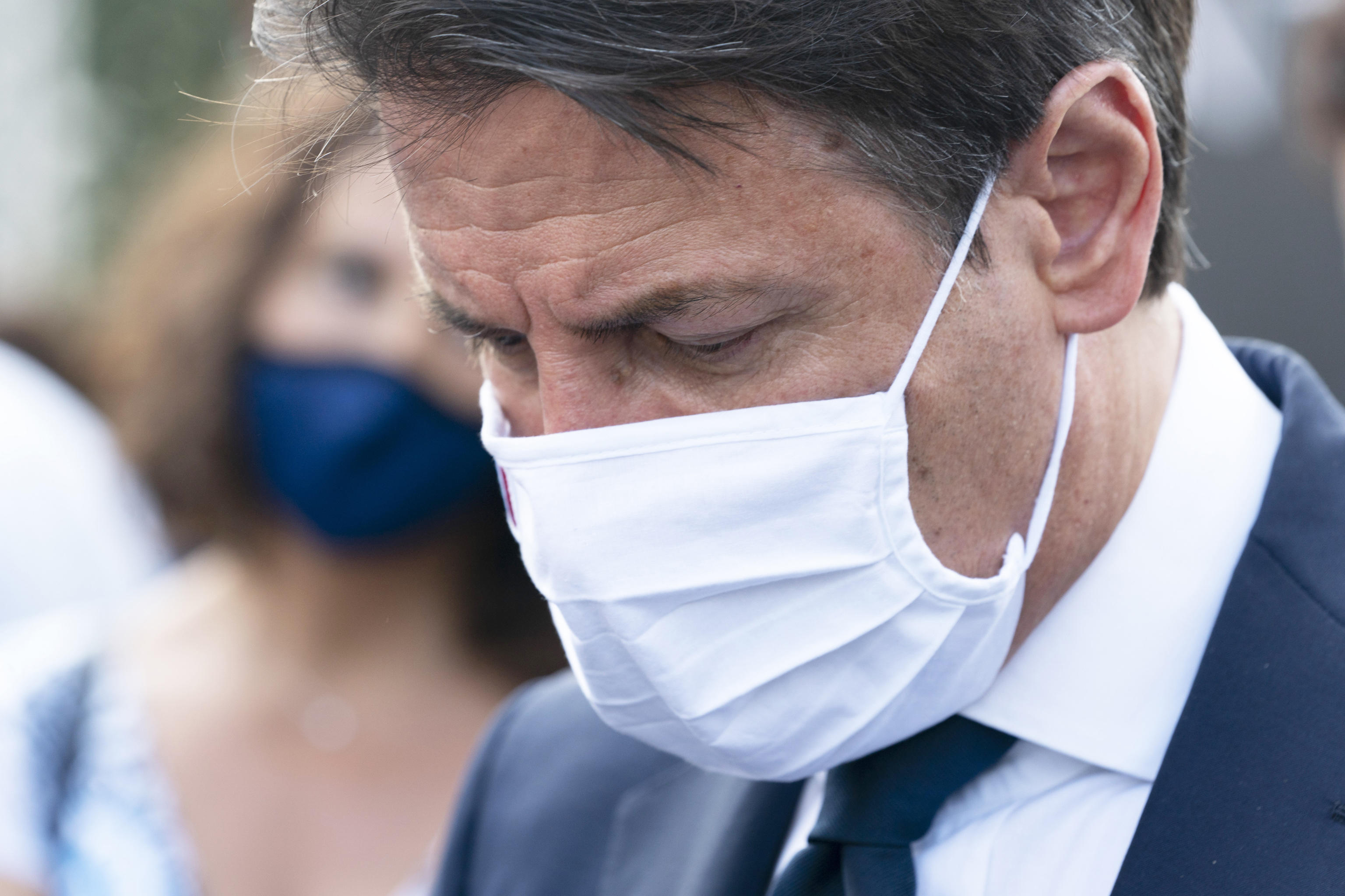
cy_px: 448
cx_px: 672
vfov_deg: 8.4
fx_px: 6127
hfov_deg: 12.5
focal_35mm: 164
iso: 400
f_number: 7.1
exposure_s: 1/250
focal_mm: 164
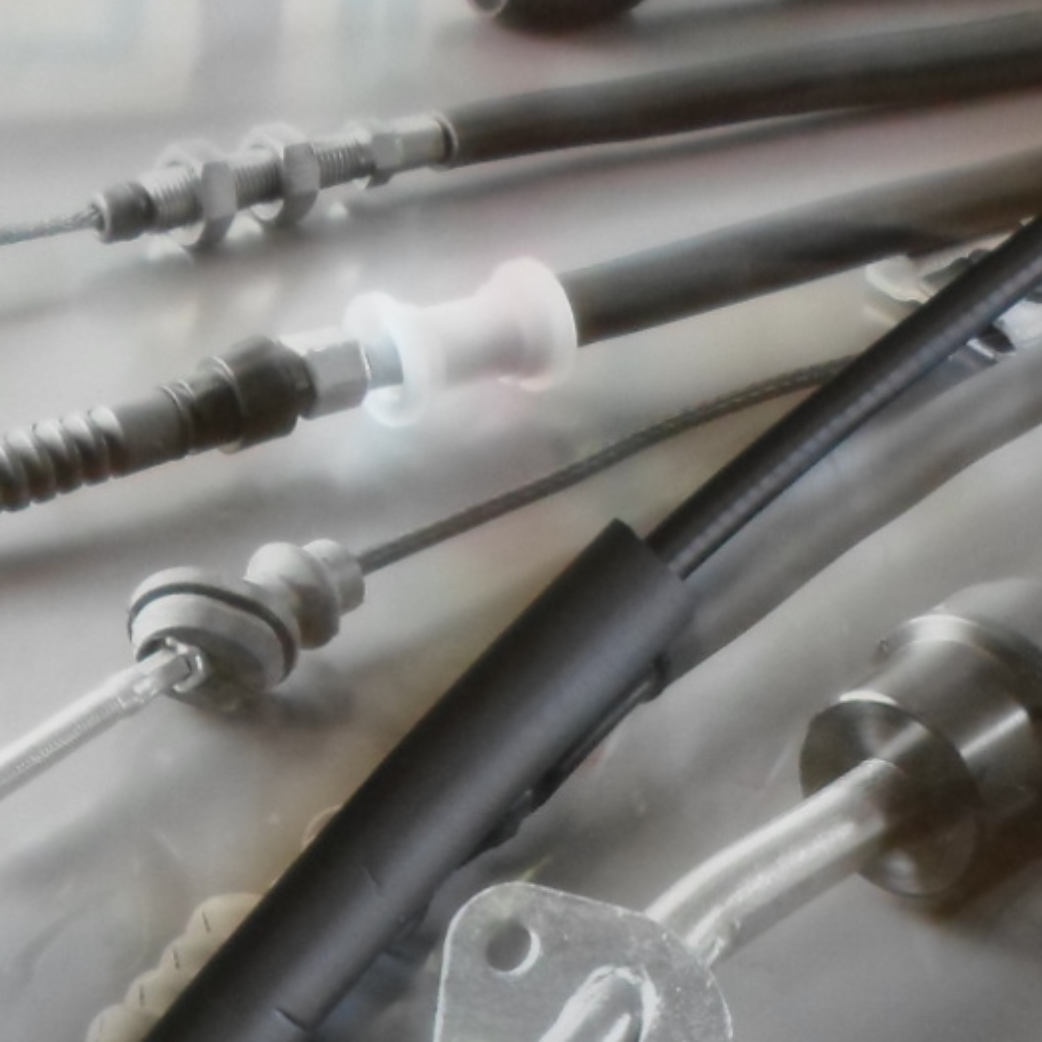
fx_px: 2861
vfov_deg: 20.3
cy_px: 930
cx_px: 906
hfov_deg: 20.3
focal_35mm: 84
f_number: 2.5
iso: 80
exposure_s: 1/60
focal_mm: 4.5
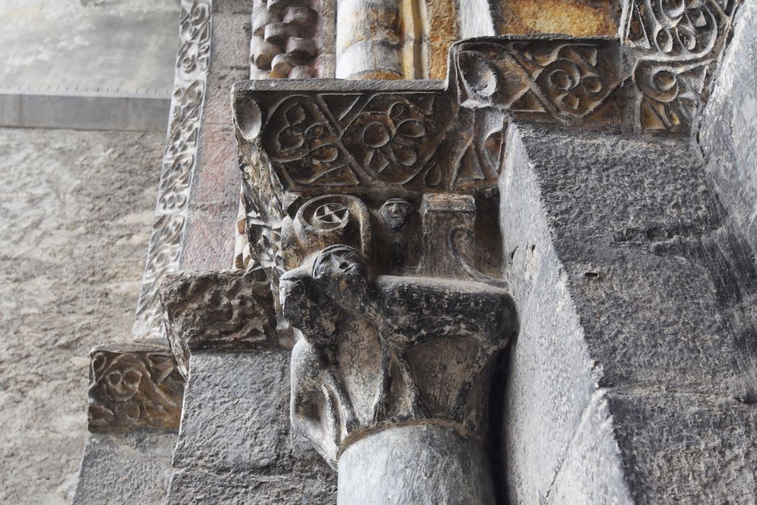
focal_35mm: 36
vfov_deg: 36.9
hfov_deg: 53.1
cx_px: 378
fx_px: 757
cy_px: 252
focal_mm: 24
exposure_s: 1/60
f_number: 4.5
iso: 900
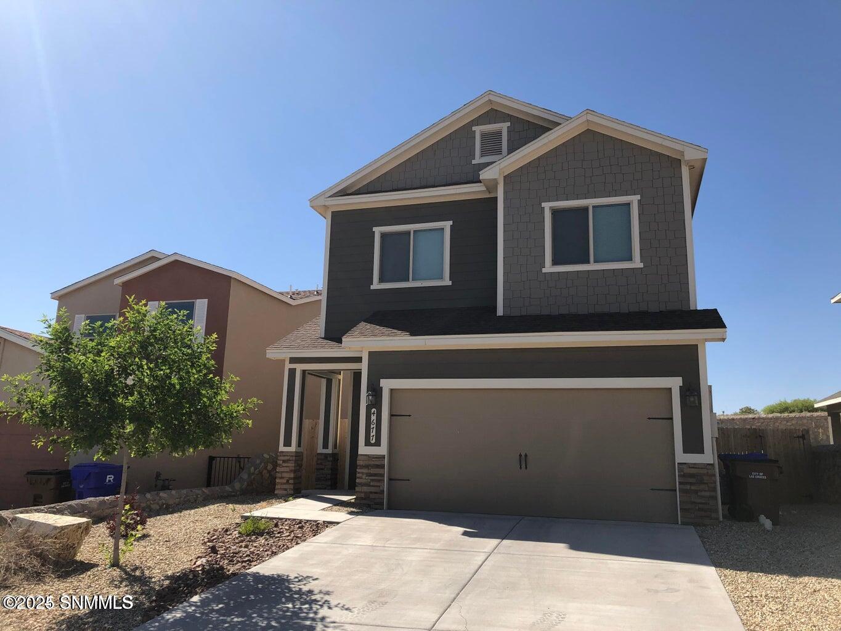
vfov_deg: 49.8
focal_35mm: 28
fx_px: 680
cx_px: 420
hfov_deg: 63.4
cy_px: 316
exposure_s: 1/2114
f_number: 1.8
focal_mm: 4
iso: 20
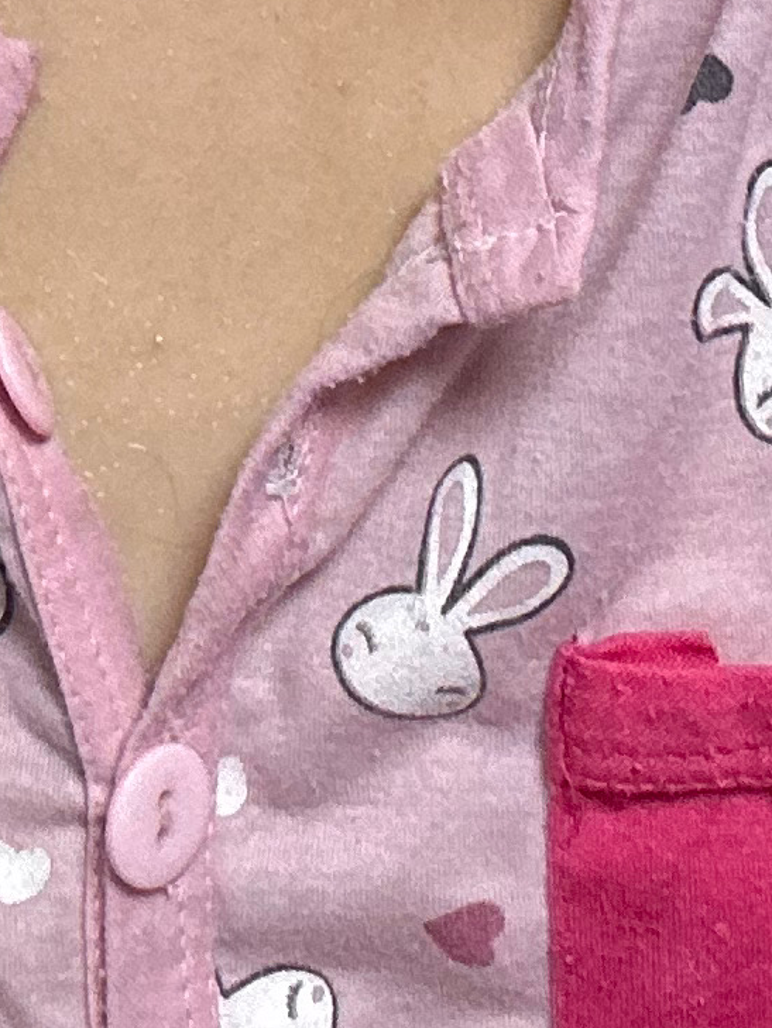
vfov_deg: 13.4
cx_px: 85
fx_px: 3775
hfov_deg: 11.6
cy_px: -1003
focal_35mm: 127
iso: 100
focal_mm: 2.69
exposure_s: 1/60
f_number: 1.9
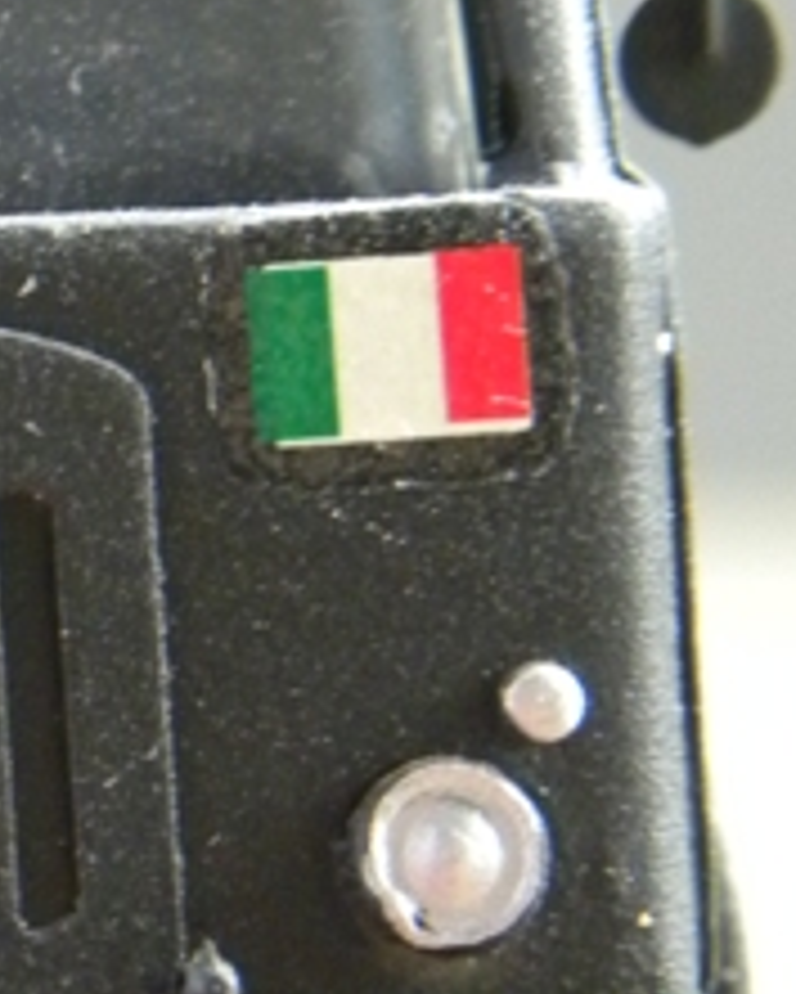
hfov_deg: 3.2
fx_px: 14214
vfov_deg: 4.0
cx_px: -274
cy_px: 558
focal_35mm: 483
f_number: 4.5
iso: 400
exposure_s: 1/27.1
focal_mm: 25.7
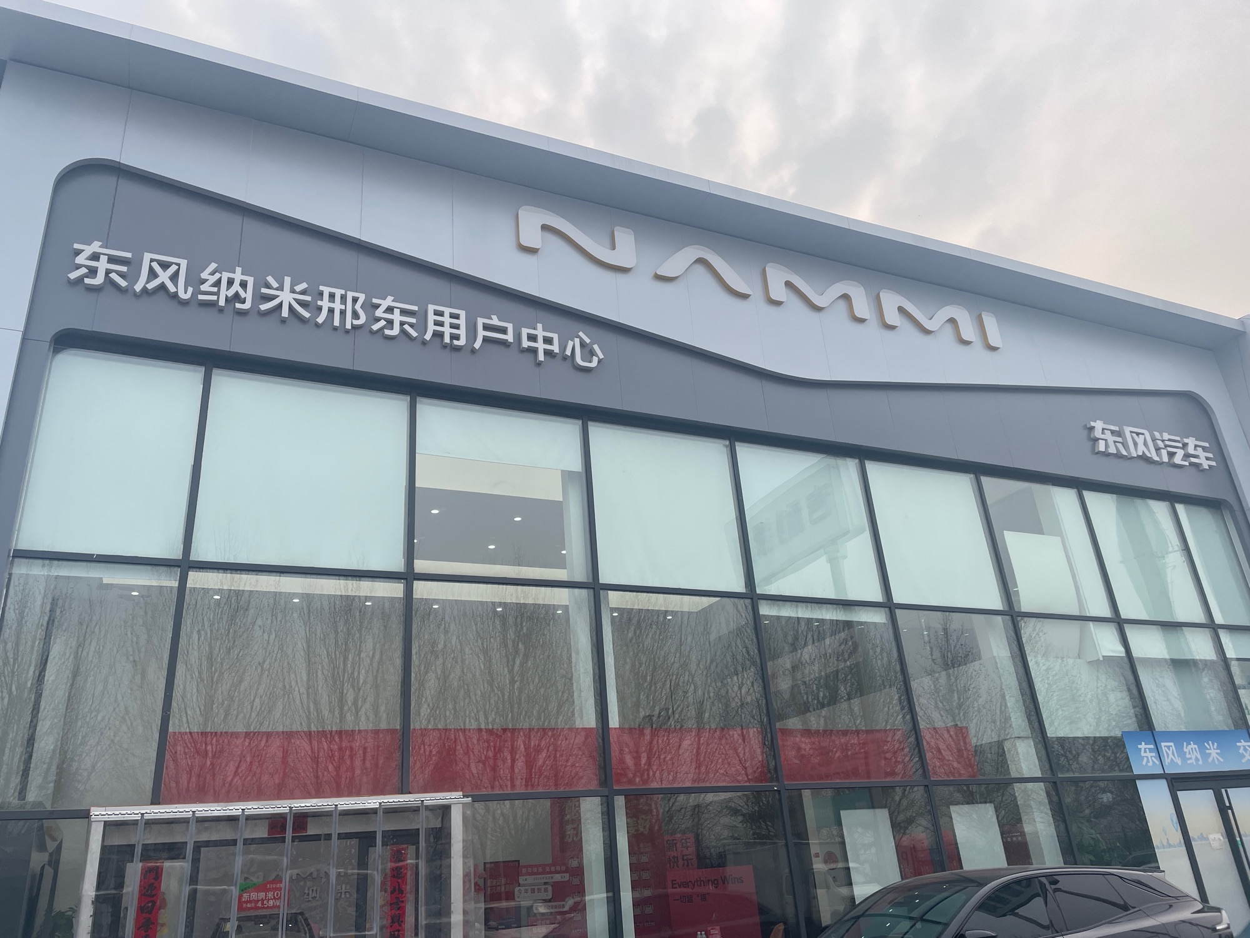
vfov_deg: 53.1
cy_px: 469
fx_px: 939
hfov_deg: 67.3
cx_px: 625
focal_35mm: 26
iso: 32
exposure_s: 1/1453
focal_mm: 4.2
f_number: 1.6
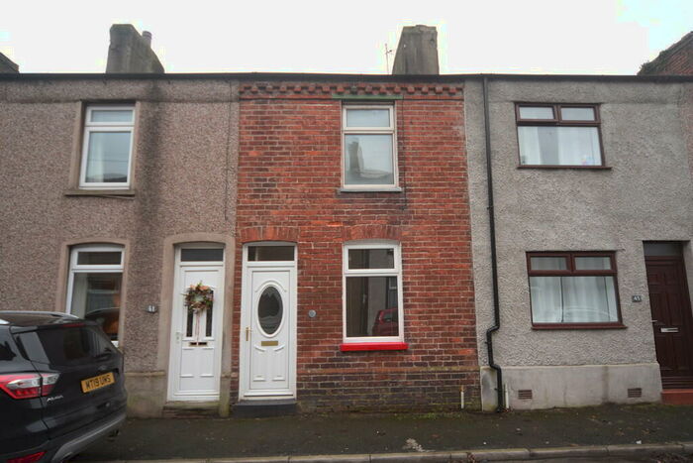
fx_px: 404
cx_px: 346
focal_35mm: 21
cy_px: 232
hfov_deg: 81.2
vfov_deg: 59.5
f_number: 4.8
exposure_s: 1/60
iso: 450
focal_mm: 14
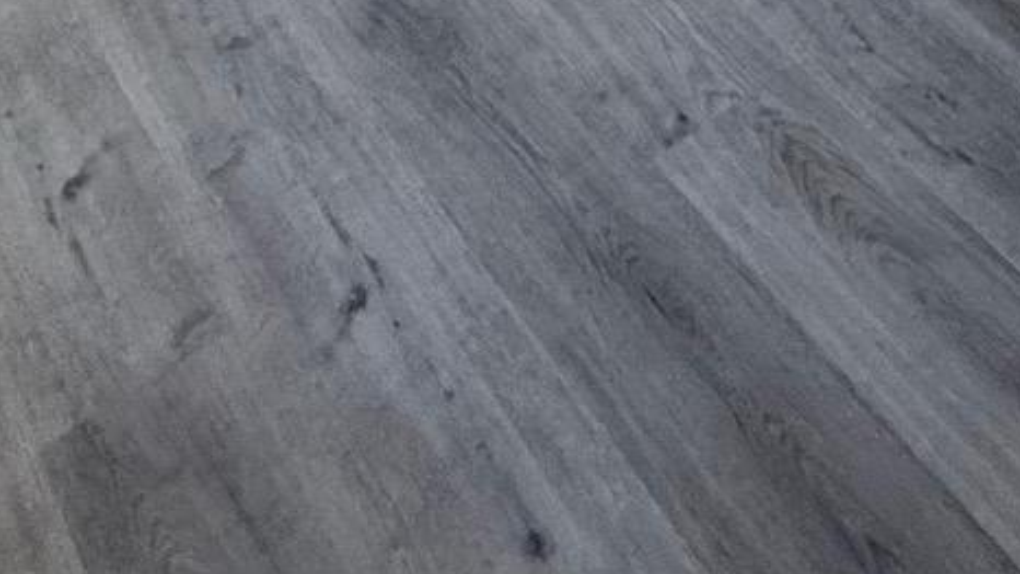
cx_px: 1173
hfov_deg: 28.1
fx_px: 1812
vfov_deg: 11.9
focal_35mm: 67
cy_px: -1032
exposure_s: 1/60
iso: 200
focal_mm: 2.22
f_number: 2.2
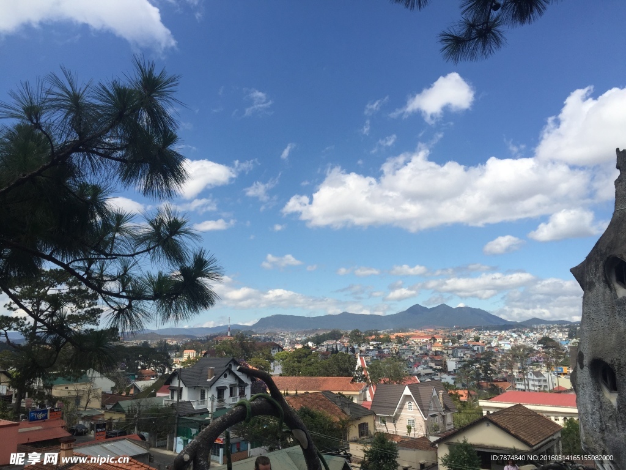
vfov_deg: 48.2
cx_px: 313
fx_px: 524
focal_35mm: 29
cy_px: 235
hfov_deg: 61.7
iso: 32
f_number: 2.2
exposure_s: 1/3049
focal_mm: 4.15
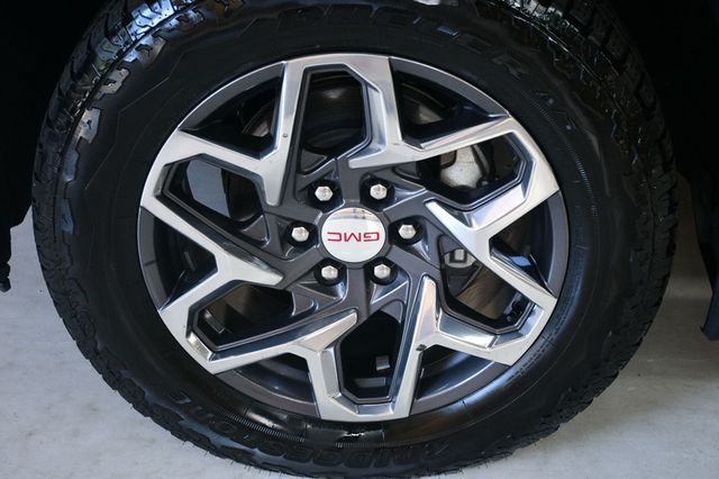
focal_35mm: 63
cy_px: 240
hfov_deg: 31.9
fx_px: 1258
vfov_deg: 21.5
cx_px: 360
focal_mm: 42
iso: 1400
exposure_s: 1/125
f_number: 4.5
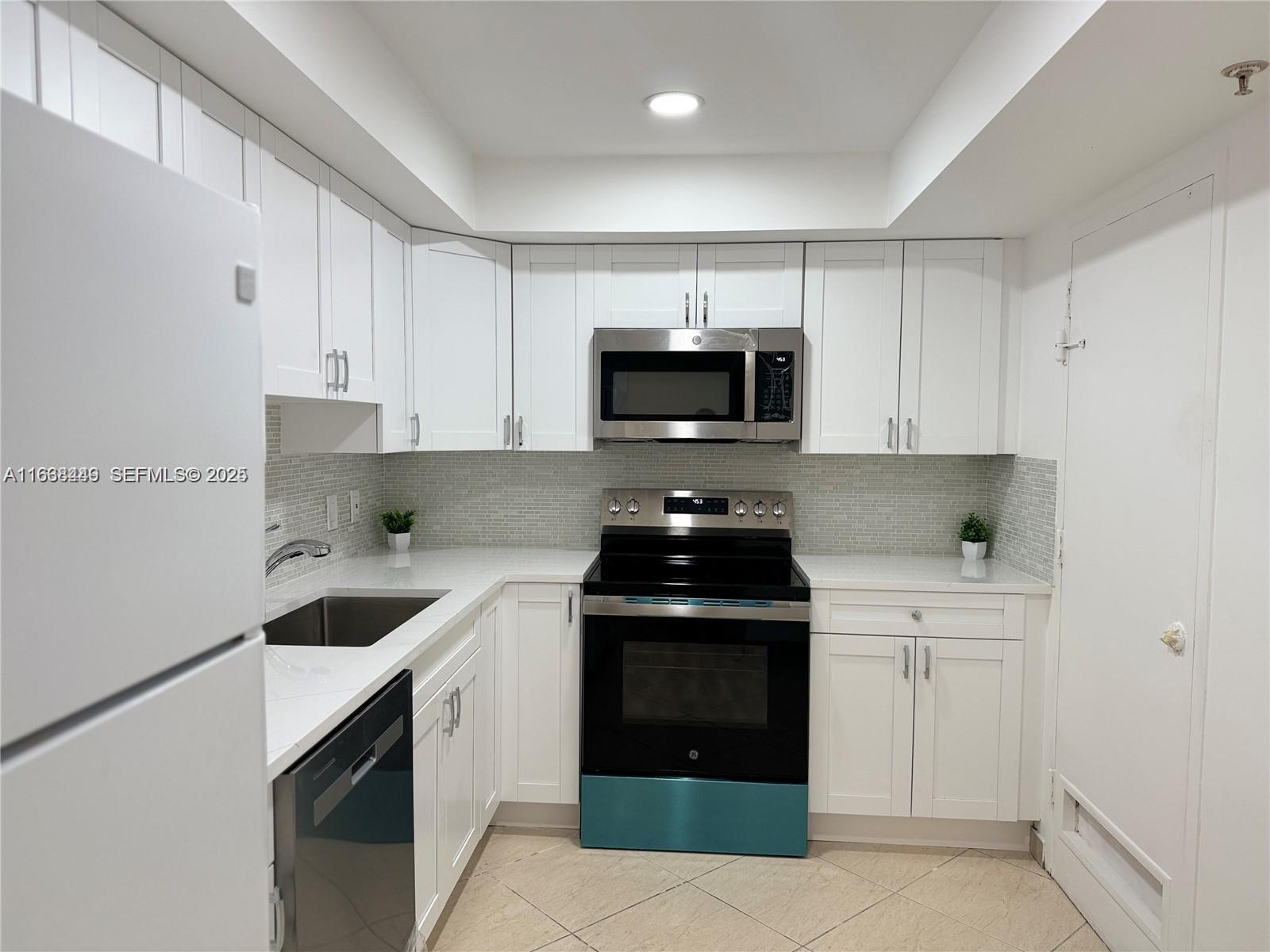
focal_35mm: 24
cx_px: 635
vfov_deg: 56.8
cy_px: 476
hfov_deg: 71.6
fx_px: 881
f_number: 1.78
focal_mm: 6.76
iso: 100
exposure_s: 1/120
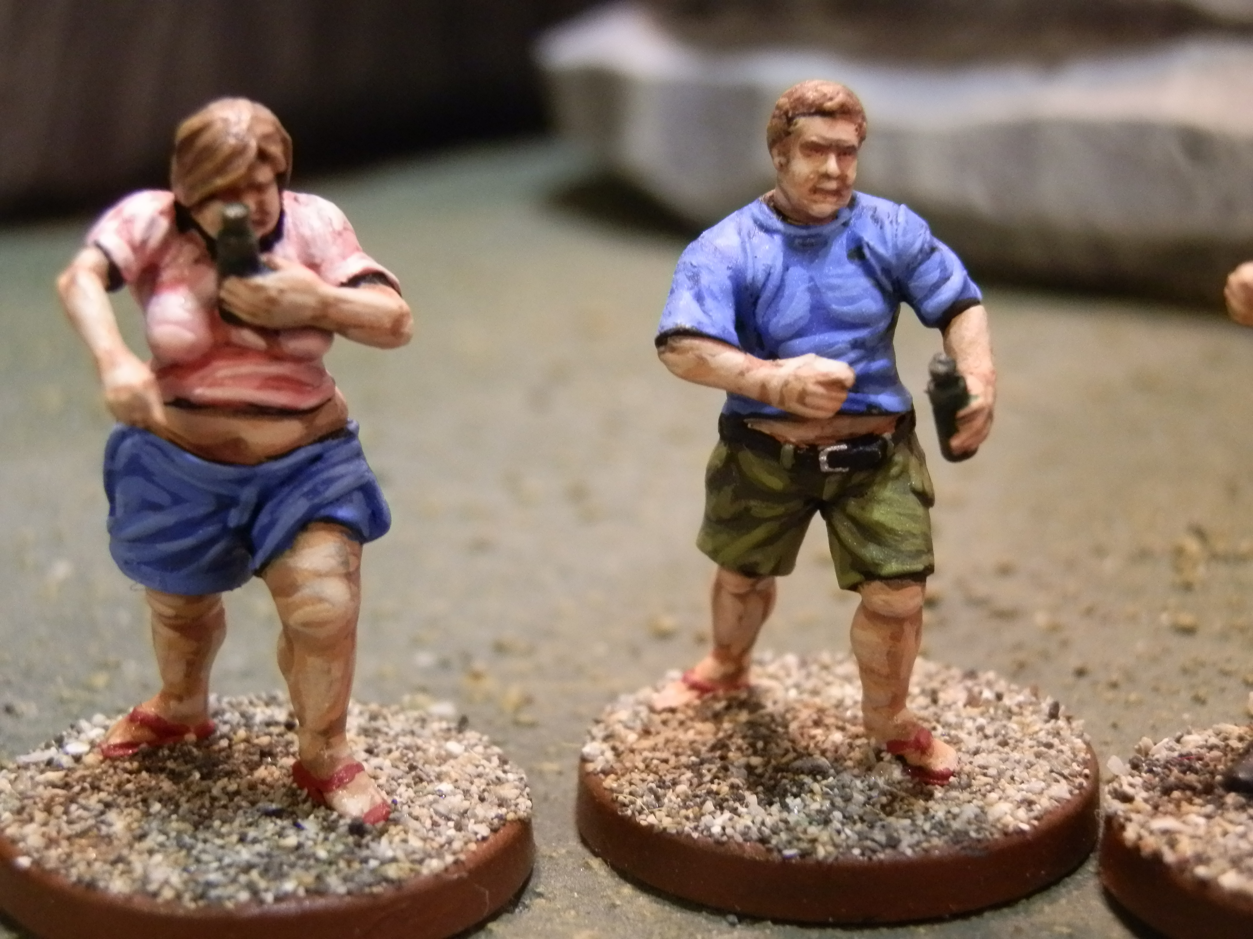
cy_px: 470
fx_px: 2208
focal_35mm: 61
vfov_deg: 24.0
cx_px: 626
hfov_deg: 31.7
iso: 400
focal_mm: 10.99
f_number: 3.7
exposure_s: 1/25
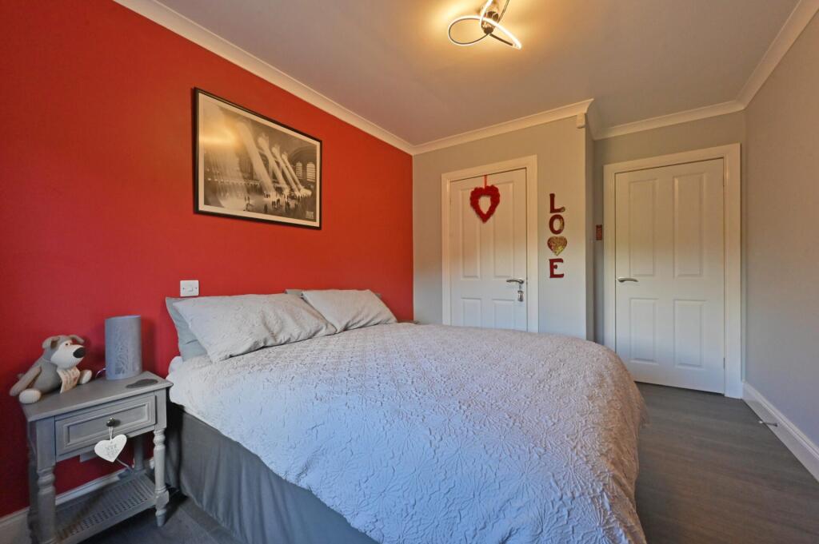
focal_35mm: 14
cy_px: 272
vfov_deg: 81.1
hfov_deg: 104.3
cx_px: 410
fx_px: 318
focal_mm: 14
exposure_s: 1/80
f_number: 13
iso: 2500
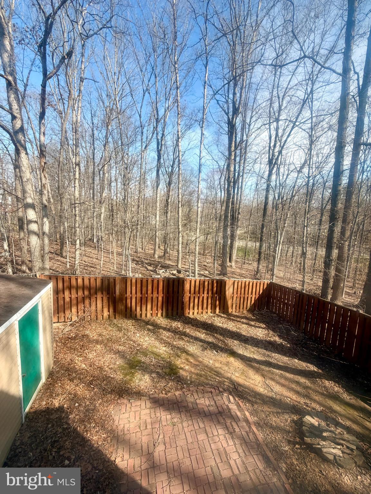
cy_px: 247
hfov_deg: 85.7
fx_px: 200
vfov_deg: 102.1
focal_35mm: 14
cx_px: 186
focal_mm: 2.22
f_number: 2.2
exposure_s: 1/527
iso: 40
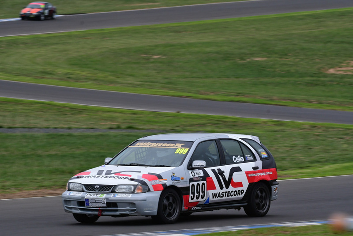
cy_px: 118
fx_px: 2943
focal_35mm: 300
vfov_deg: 4.6
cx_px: 176
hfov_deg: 6.9
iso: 640
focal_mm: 200
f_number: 10
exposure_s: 1/200
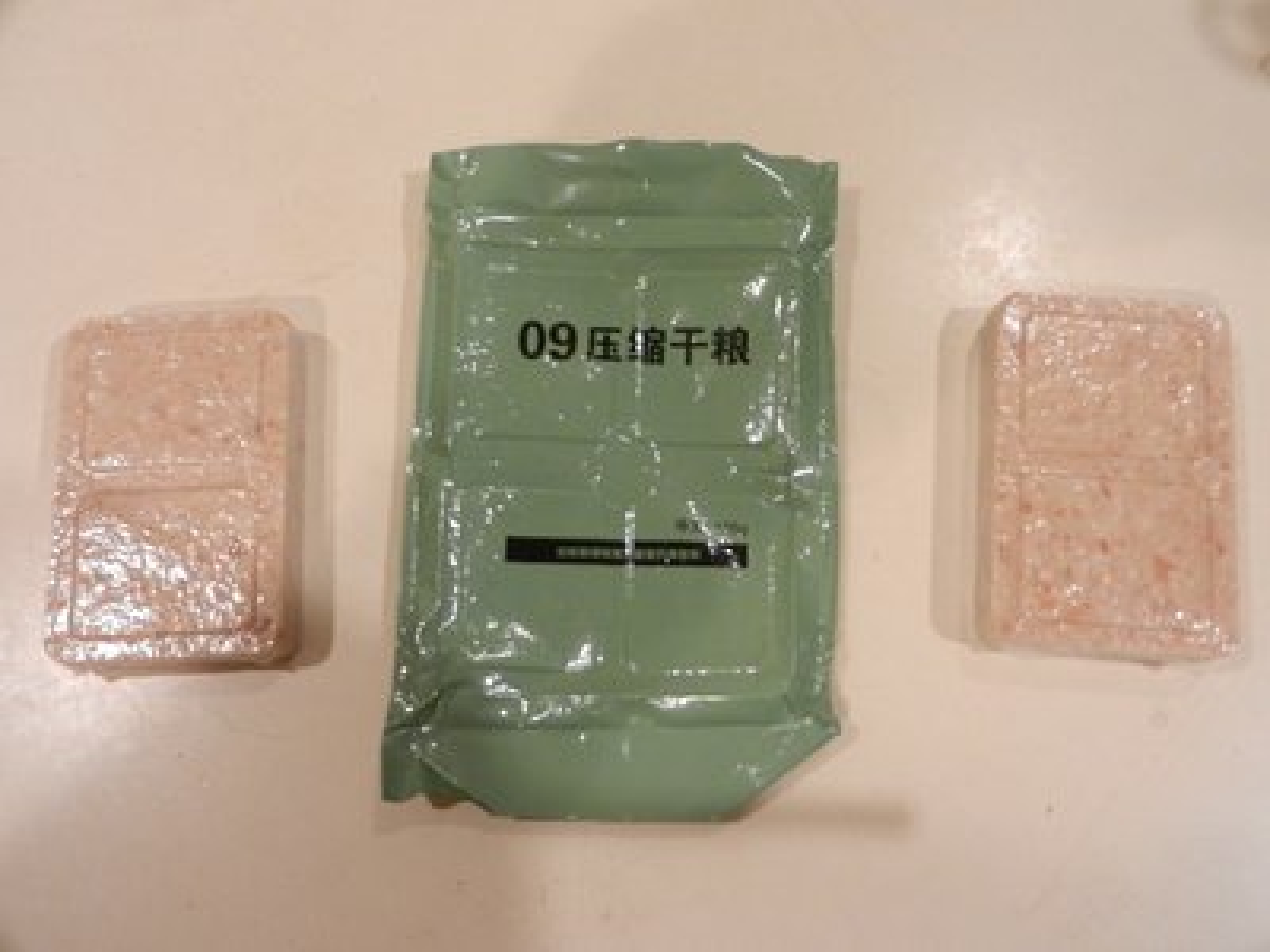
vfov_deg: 42.9
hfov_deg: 55.4
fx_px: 1211
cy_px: 476
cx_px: 635
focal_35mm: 33
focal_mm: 5.9
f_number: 3.8
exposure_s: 1/30
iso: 640
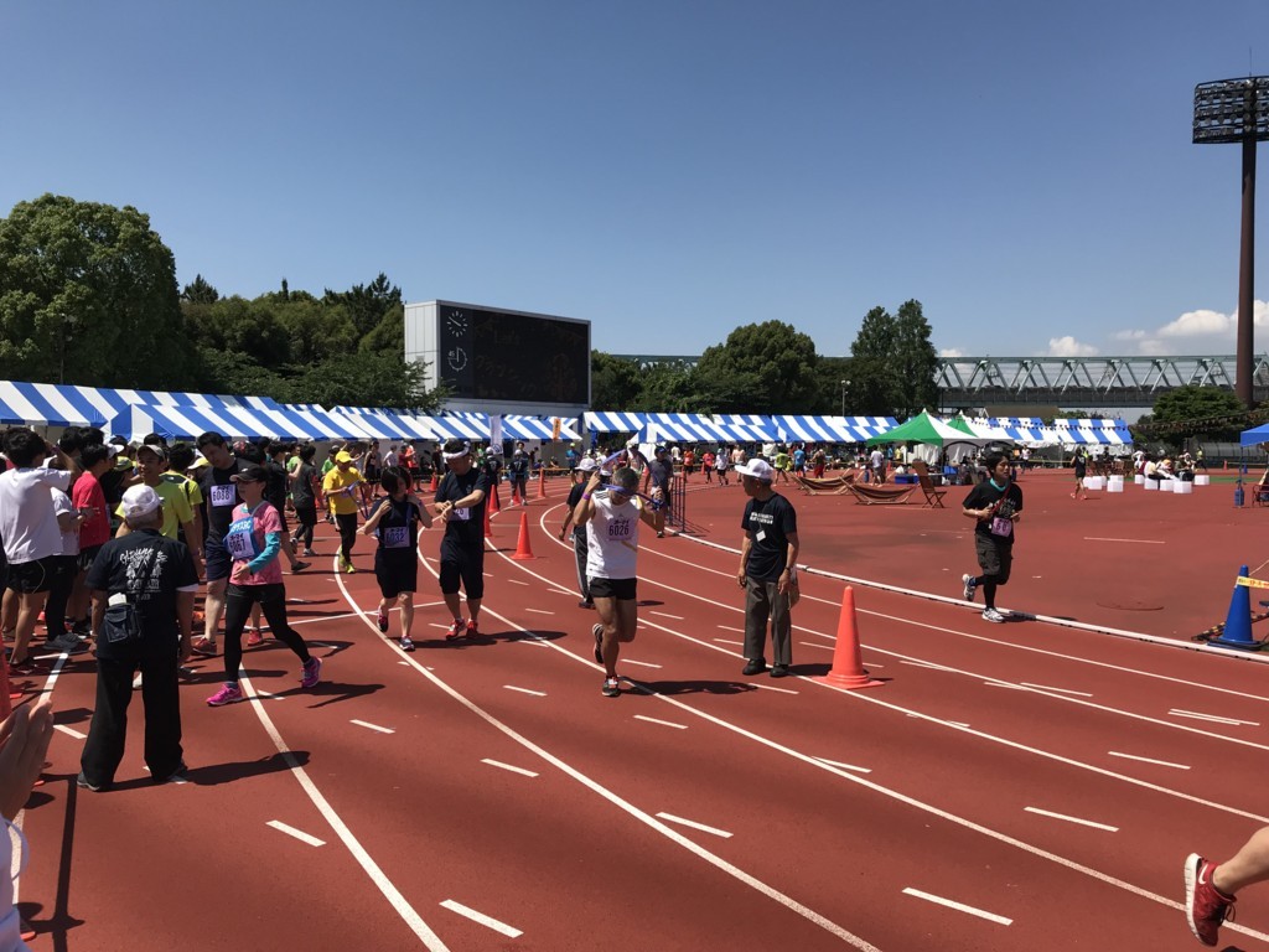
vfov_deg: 49.7
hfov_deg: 63.4
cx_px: 634
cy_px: 476
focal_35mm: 28
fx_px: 1026
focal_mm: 3.99
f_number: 1.8
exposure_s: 1/2227
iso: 20
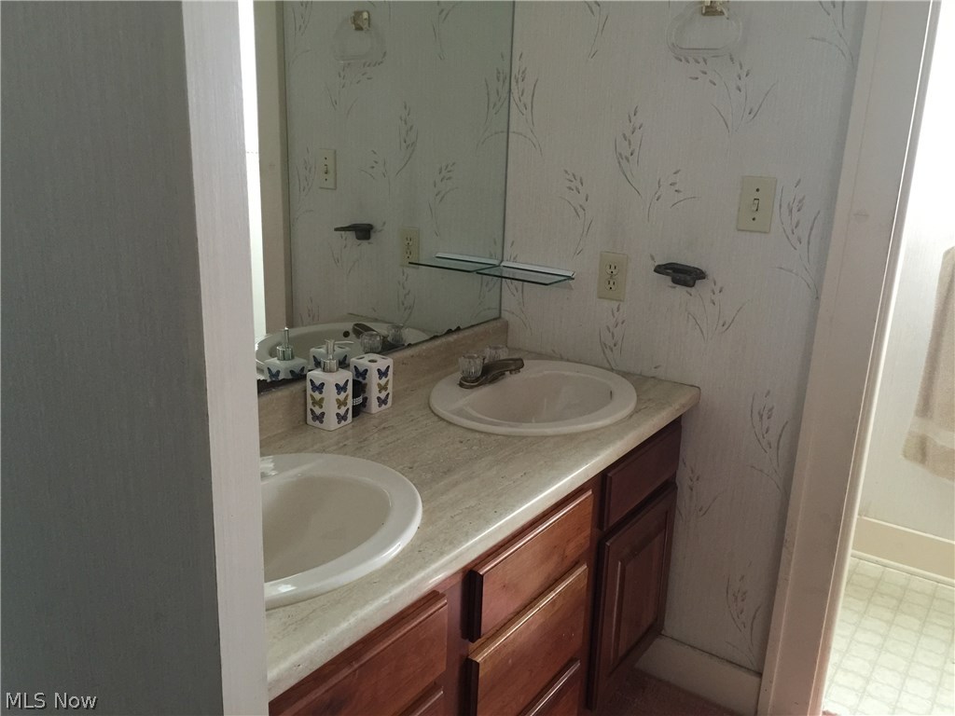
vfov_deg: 48.2
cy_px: 358
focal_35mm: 29
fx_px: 800
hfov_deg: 61.7
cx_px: 478
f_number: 2.2
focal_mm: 4.15
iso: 160
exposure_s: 1/15
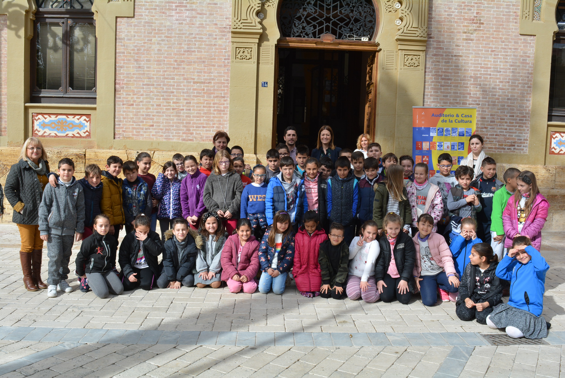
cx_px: 282
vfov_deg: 38.4
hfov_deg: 55.1
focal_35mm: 34
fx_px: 542
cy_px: 189
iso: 400
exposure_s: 1/400
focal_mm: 23
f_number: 10
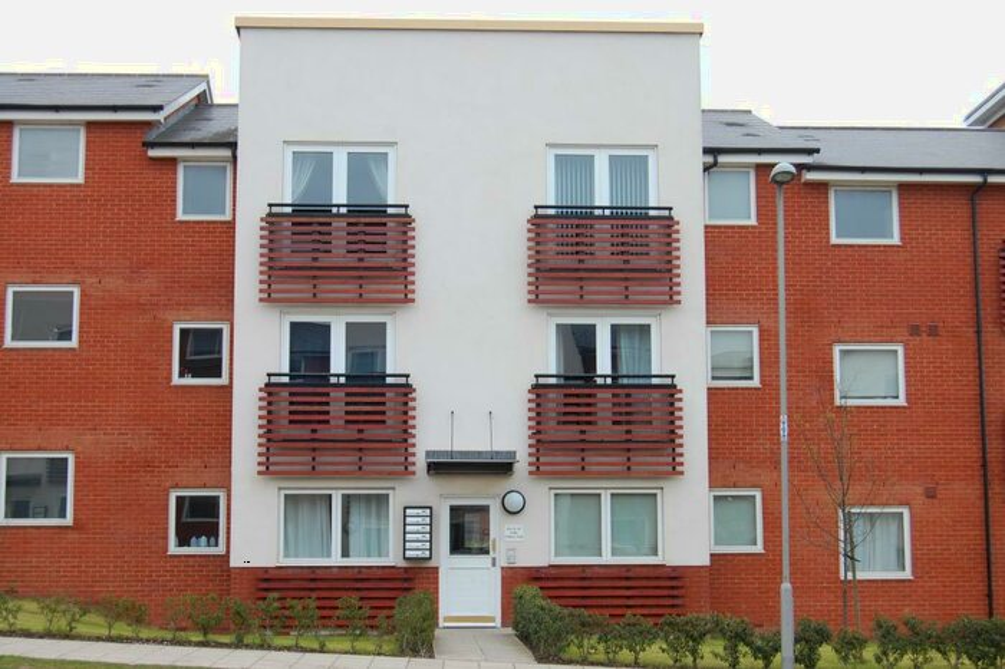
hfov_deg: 37.9
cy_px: 334
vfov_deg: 25.7
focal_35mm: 52
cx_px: 502
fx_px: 1465
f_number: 7.1
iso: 200
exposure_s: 1/160
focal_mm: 35
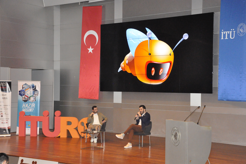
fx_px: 389
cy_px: 82
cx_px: 123
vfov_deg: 23.7
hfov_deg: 35.1
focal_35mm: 57
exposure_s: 1/60
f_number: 6.3
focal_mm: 38
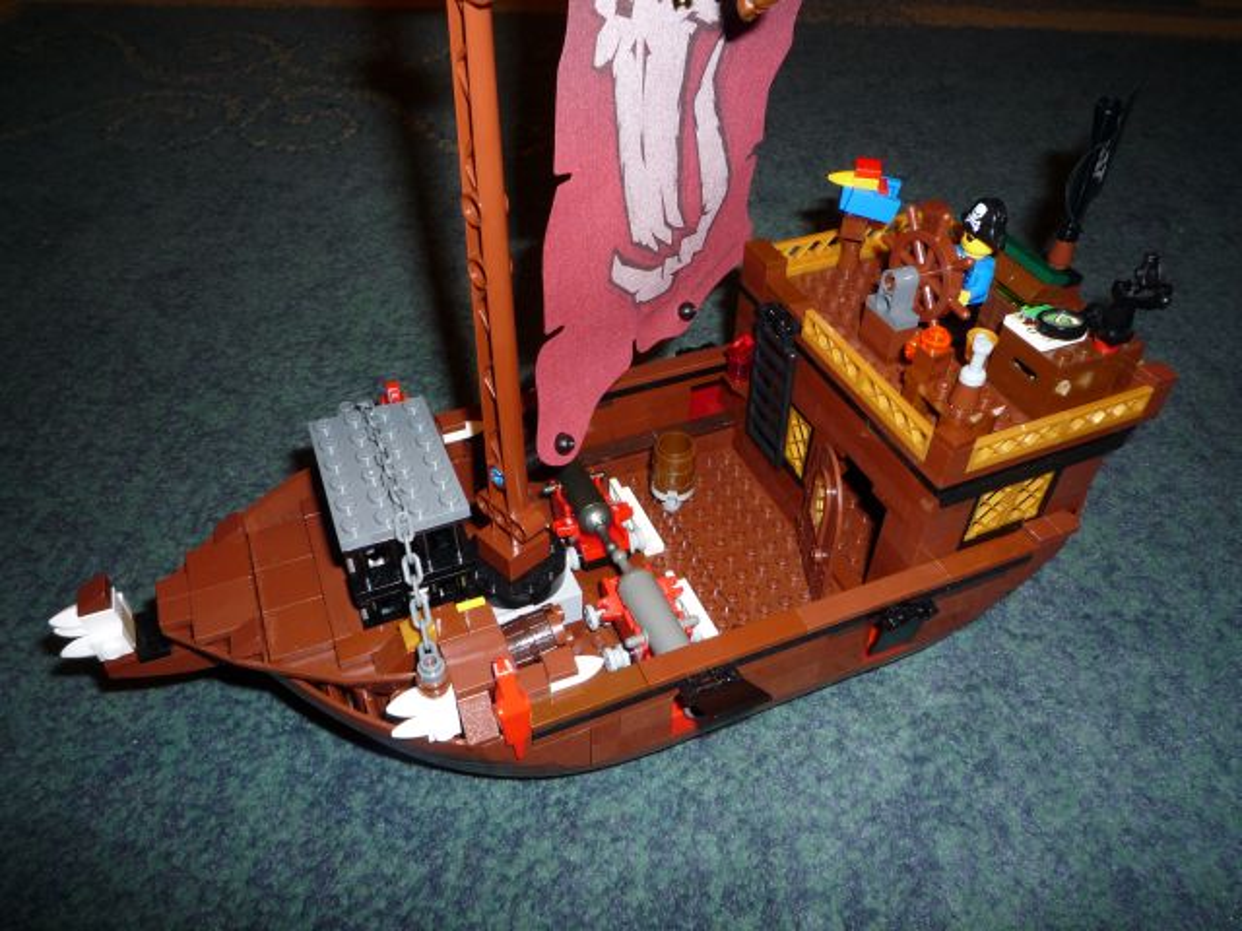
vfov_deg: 54.9
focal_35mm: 25
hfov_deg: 69.4
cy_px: 466
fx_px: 897
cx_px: 621
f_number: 4
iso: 100
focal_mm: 4.4
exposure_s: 1/30
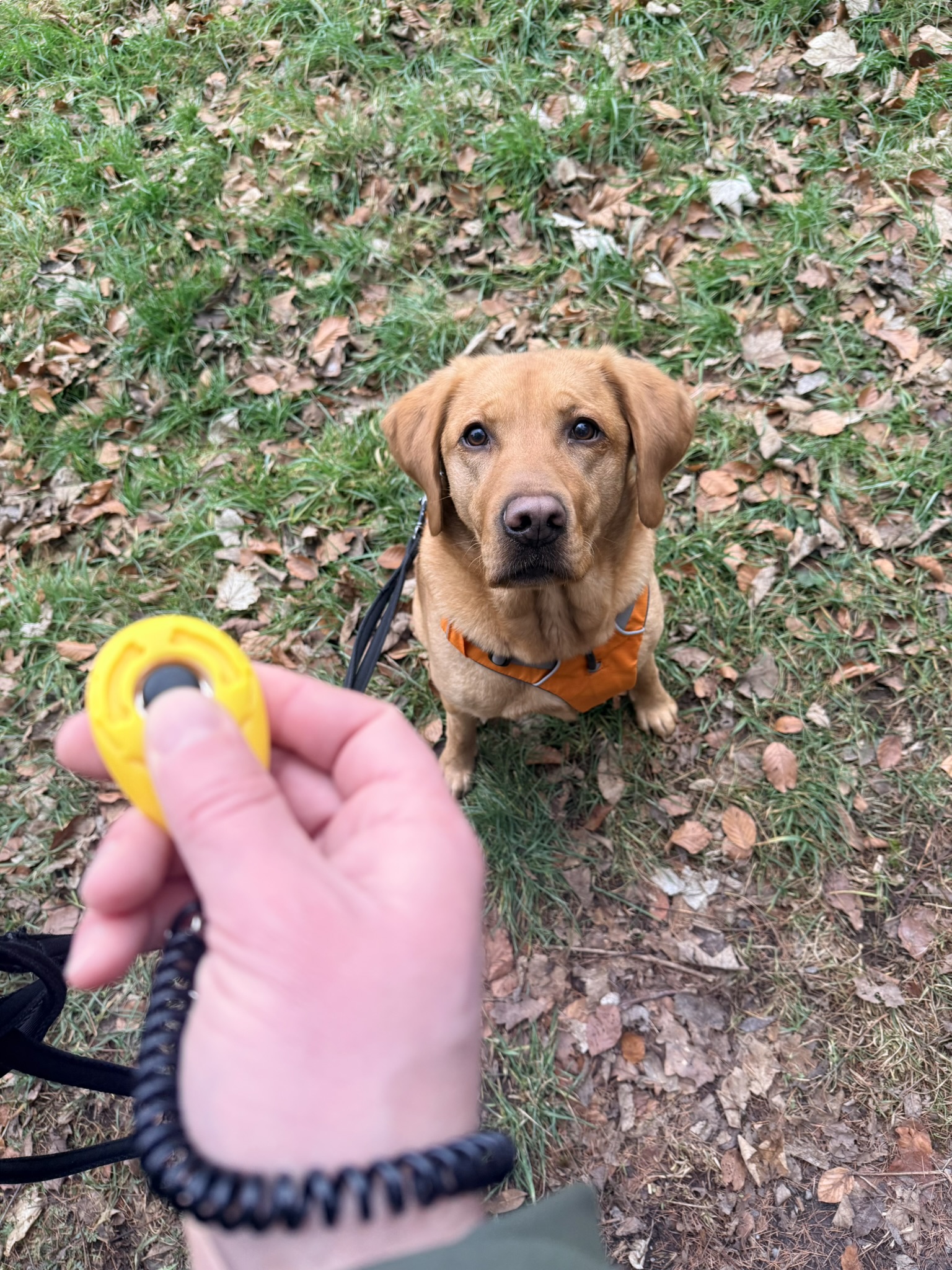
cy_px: 635
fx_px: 880
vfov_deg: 71.6
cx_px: 476
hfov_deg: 56.8
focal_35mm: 24
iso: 125
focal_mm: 6.76
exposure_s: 1/121
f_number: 1.78
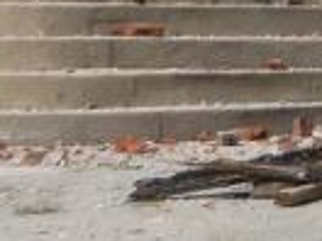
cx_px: 1034
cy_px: -336
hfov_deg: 7.7
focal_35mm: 218
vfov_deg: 6.5
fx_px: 2028
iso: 80
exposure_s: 1/800
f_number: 3.3
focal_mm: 5
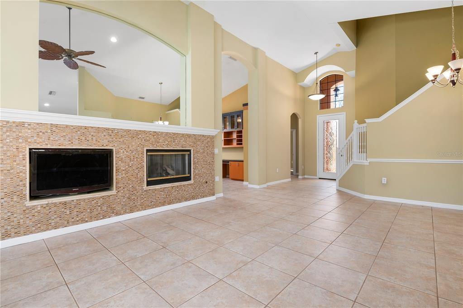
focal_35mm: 17
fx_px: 218
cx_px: 232
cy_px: 154
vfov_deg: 70.3
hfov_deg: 93.3
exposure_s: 1/10
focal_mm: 17
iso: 400
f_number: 8
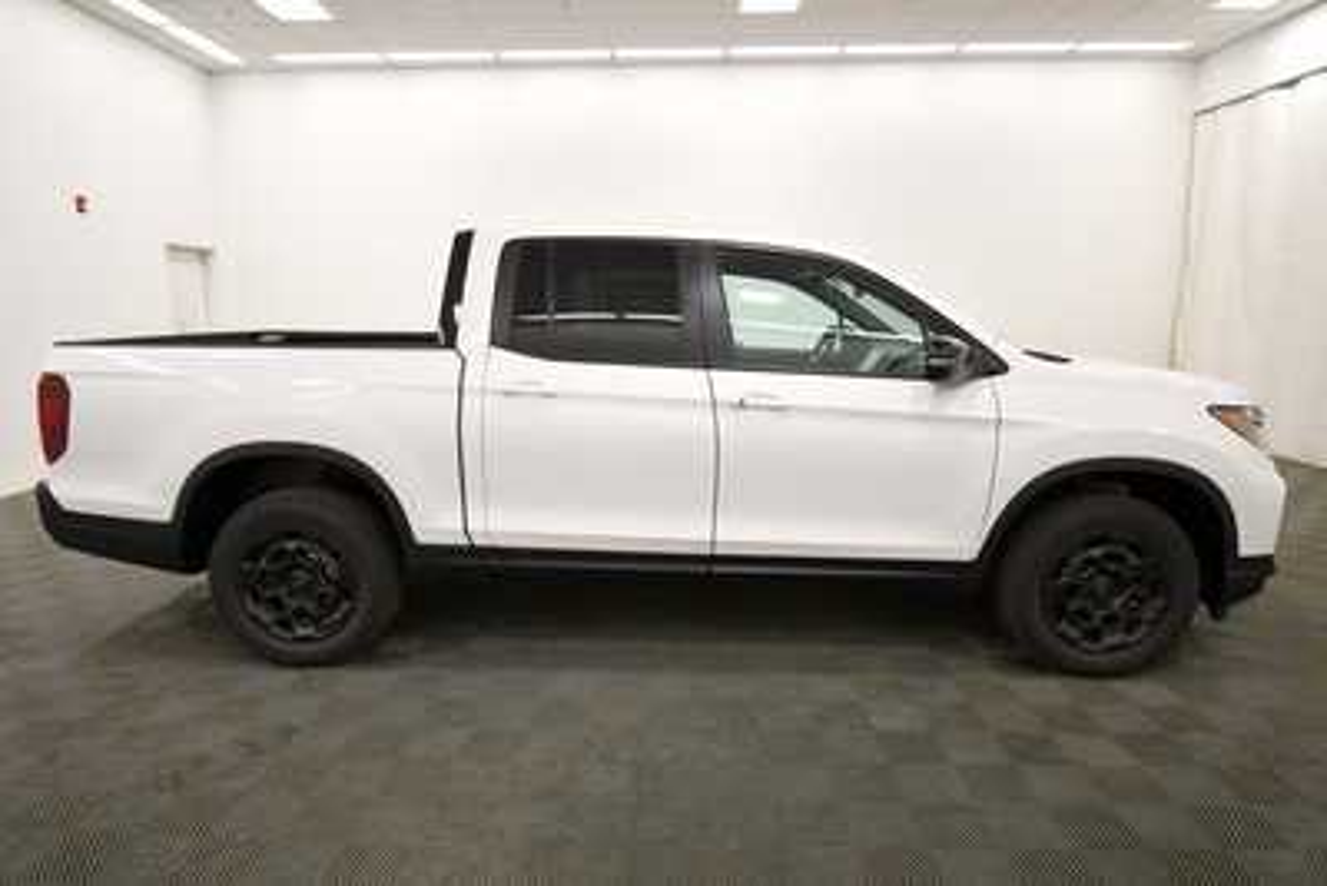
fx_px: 774
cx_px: 664
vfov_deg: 59.5
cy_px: 443
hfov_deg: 81.2
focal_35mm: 21
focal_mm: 14
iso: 800
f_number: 5
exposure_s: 1/250
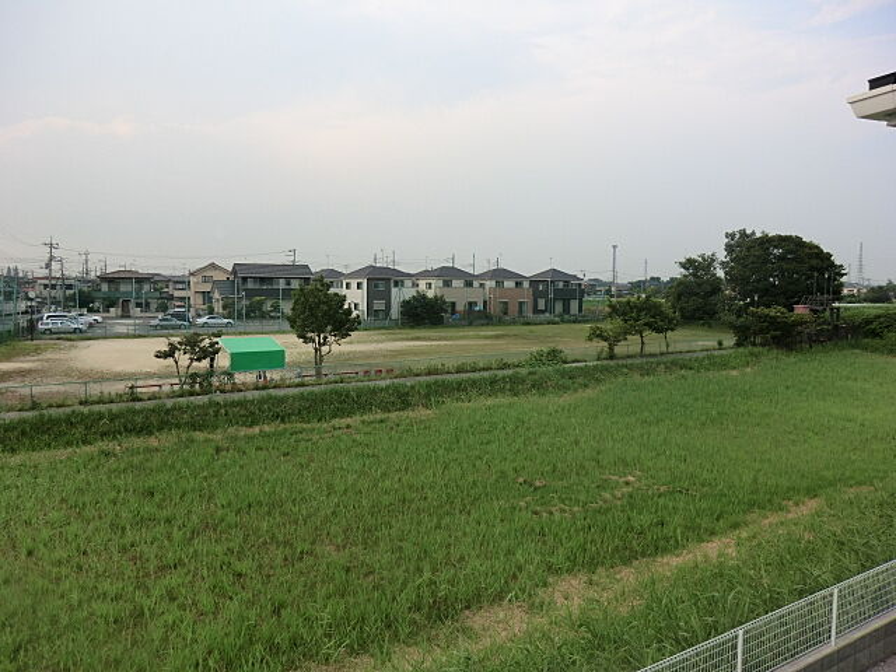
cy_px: 336
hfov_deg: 71.6
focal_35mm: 24
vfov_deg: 56.8
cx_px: 448
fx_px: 621
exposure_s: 1/320
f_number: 3.2
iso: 80
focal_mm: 4.3
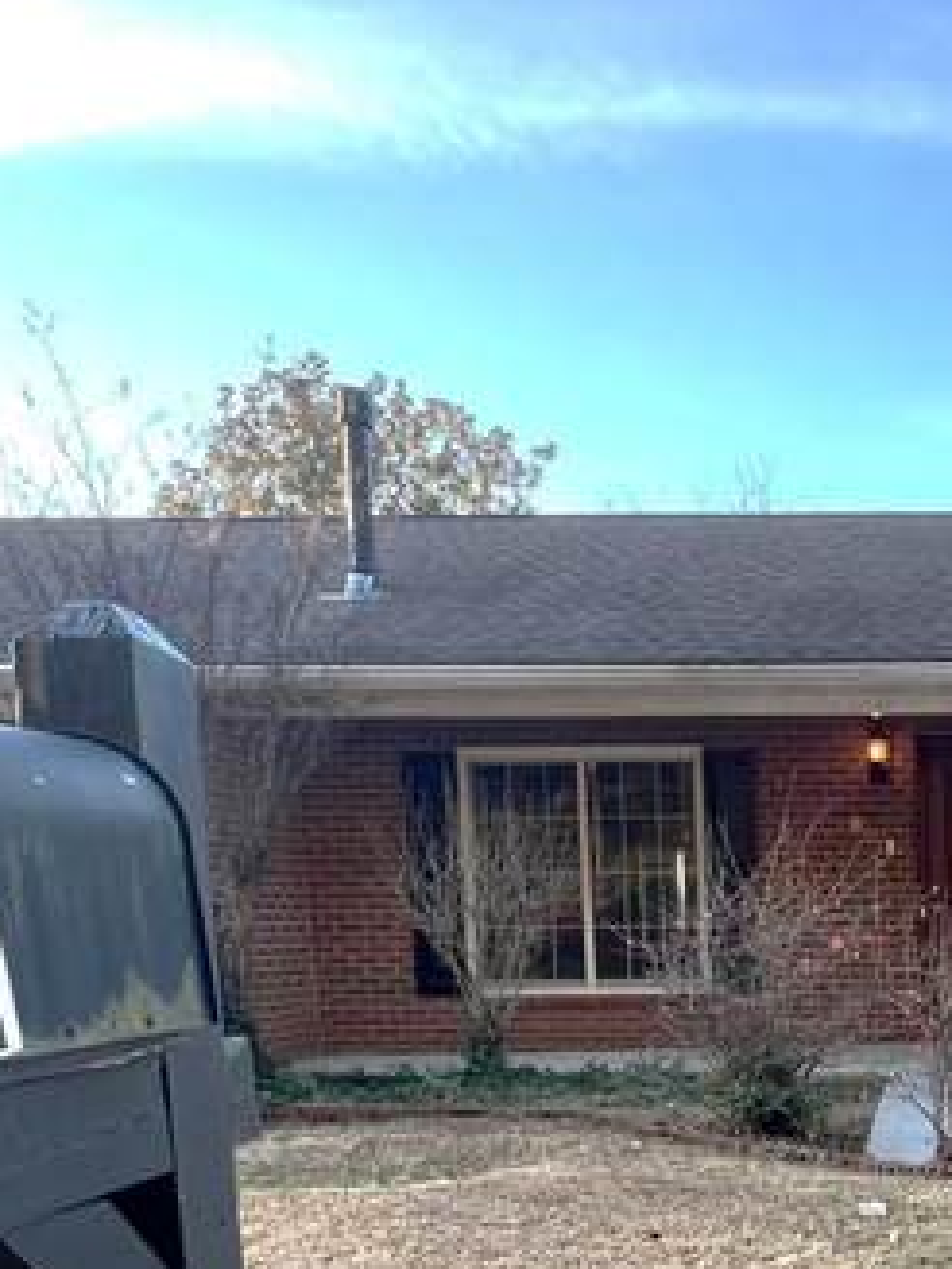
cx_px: 983
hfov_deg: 33.9
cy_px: 1134
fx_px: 1393
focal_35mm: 38
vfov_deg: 44.7
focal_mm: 1.57
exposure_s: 1/133
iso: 32
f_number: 1.8
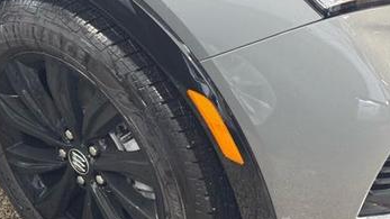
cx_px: 110
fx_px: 786
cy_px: 149
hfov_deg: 27.6
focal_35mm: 76
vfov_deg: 15.8
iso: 400
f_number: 1.78
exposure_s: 1/40
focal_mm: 6.76
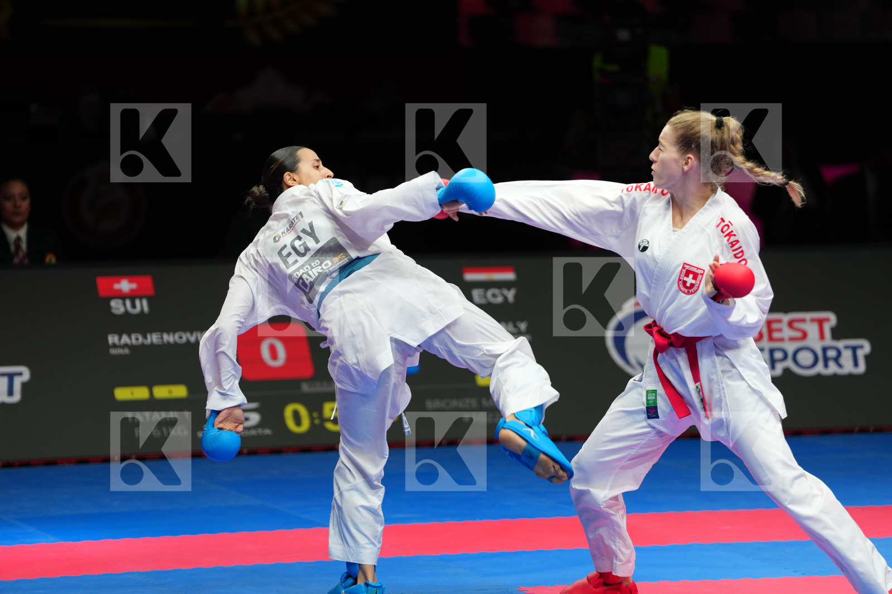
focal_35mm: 164
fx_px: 4062
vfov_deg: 8.4
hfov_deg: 12.5
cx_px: 446
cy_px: 297
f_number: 2.8
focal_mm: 164
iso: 640
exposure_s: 1/1000
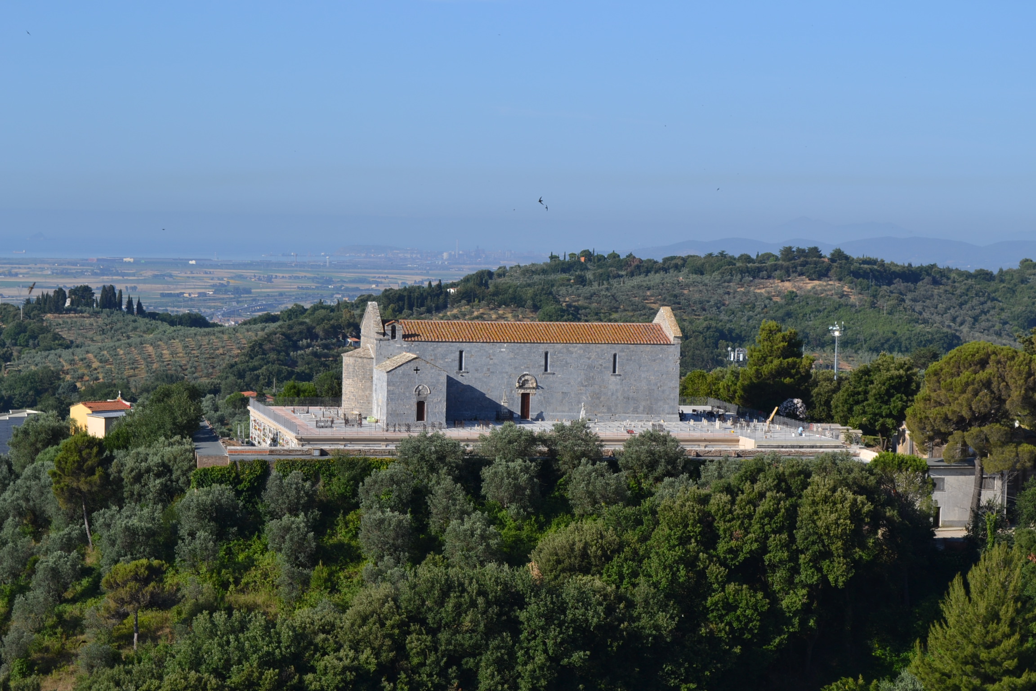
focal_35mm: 82
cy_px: 346
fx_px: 2374
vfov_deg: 16.6
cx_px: 518
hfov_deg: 24.6
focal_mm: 55
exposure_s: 1/250
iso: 100
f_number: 8
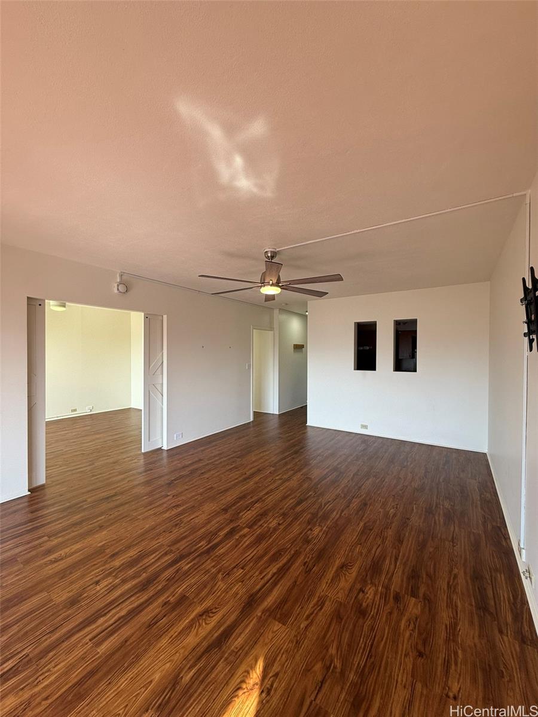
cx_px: 269
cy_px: 358
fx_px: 290
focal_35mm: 14
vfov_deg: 102.1
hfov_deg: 85.7
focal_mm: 2.22
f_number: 2.2
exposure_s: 1/120
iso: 64
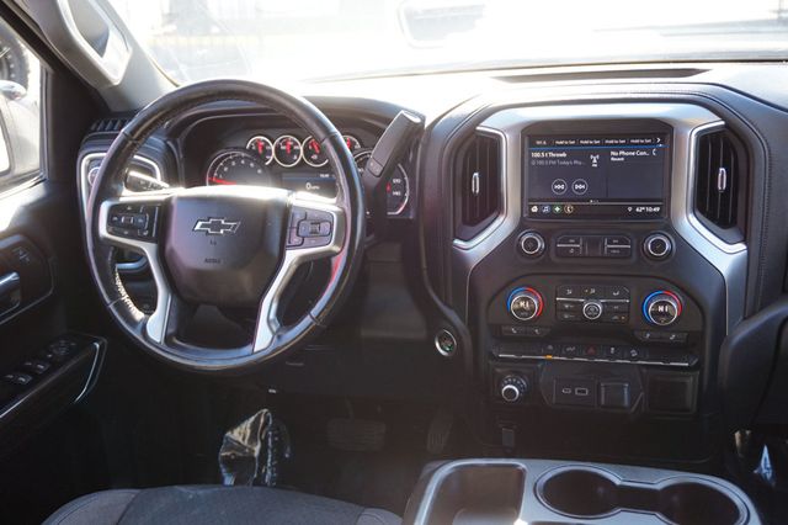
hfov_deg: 53.2
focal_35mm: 36
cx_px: 394
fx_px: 788
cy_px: 262
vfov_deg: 36.8
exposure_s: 1/60
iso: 250
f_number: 4.5
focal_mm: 24
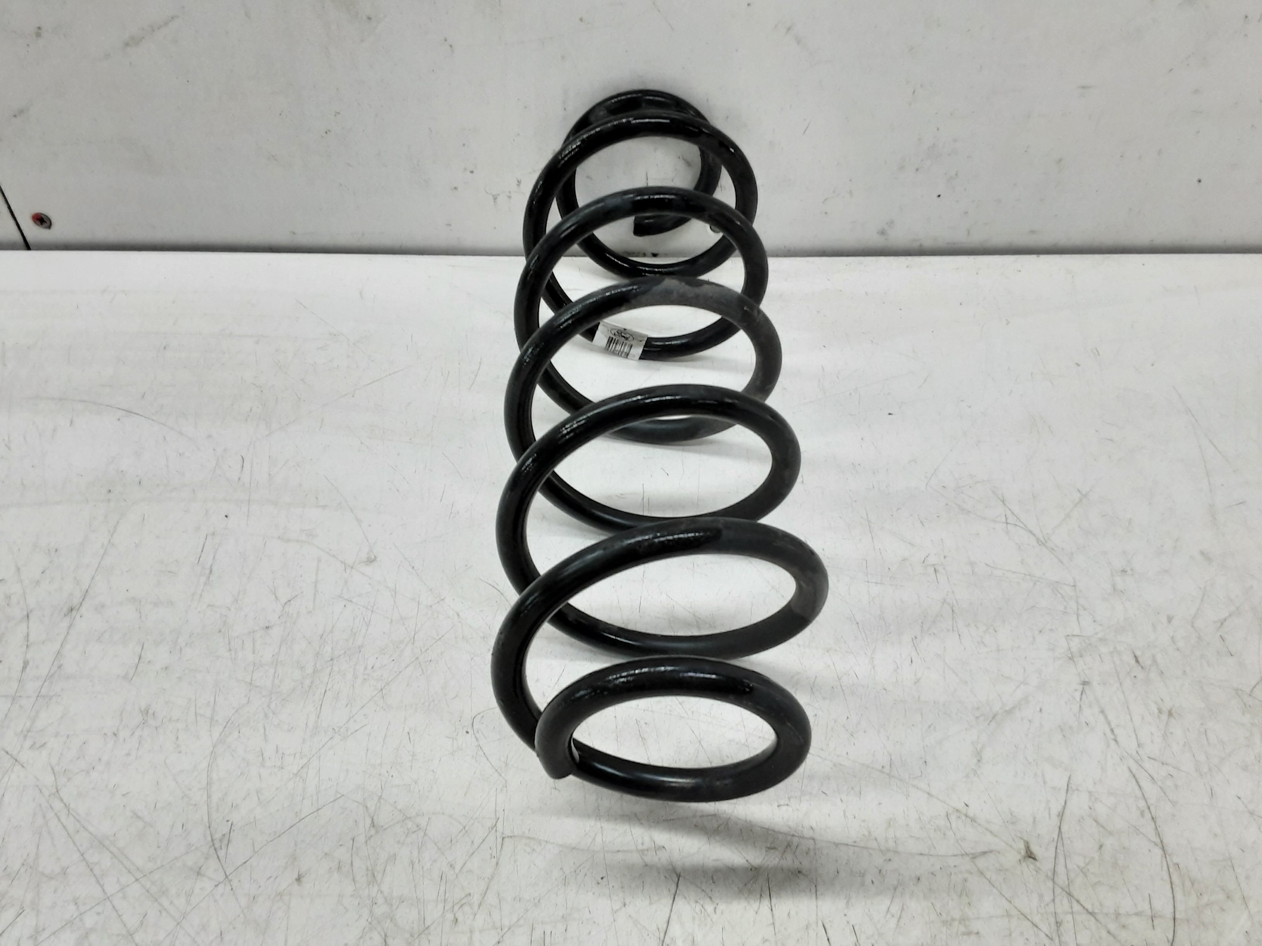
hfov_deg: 65.3
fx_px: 984
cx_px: 631
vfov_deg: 51.4
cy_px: 473
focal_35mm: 27
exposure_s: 1/50
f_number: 1.9
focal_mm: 2.91
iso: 64
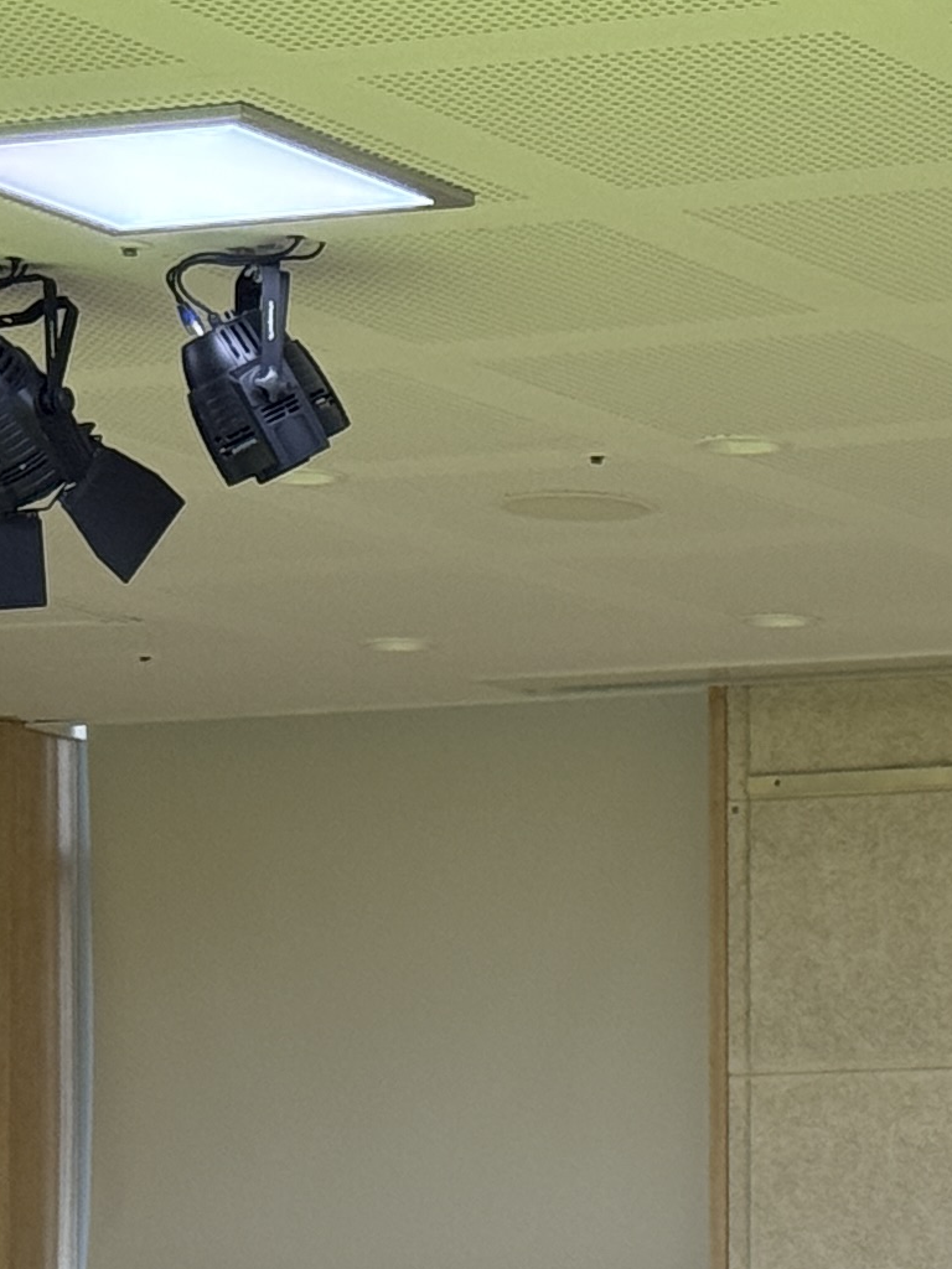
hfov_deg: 7.7
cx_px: 1464
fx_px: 6930
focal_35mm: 189
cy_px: 1534
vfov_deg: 10.3
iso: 100
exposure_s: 1/120
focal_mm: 6.76
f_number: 1.78
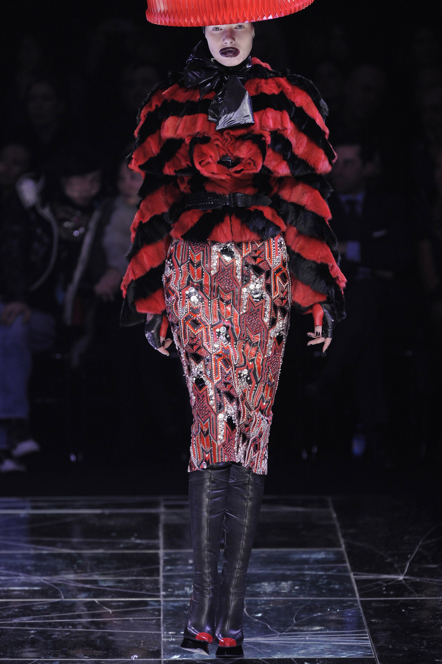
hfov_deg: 5.5
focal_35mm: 250
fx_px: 4611
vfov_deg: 8.2
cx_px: 241
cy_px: 304
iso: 1600
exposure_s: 1/250
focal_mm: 220
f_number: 4
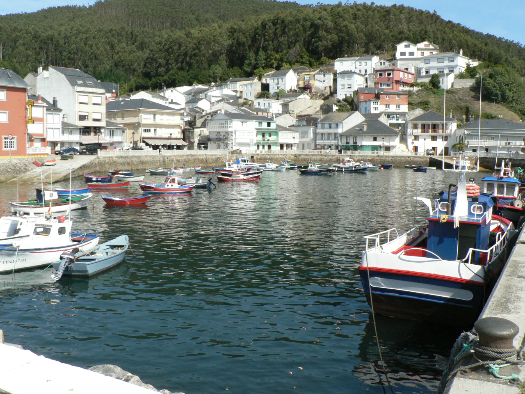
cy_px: 197
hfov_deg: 51.4
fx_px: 546
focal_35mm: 36
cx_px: 262
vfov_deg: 39.7
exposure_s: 1/640
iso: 200
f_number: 6.3
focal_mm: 6
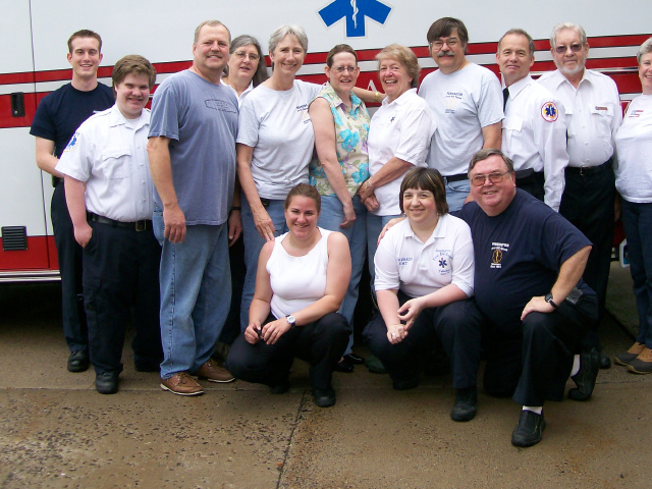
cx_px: 355
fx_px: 848
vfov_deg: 32.1
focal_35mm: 45
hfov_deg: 42.0
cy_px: 193
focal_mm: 6
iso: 80
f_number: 2.7
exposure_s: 1/301
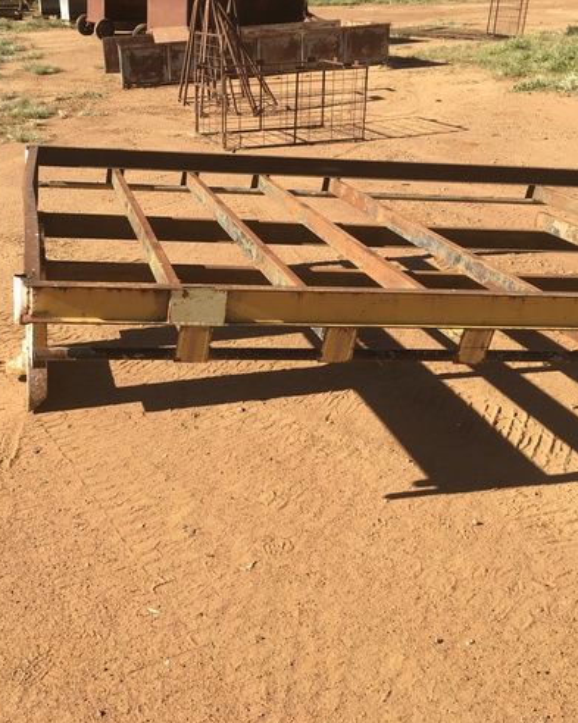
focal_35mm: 38
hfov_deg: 38.6
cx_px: 181
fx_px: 813
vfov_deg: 48.0
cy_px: 362
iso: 25
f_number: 2.2
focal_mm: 4.15
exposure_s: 1/1040
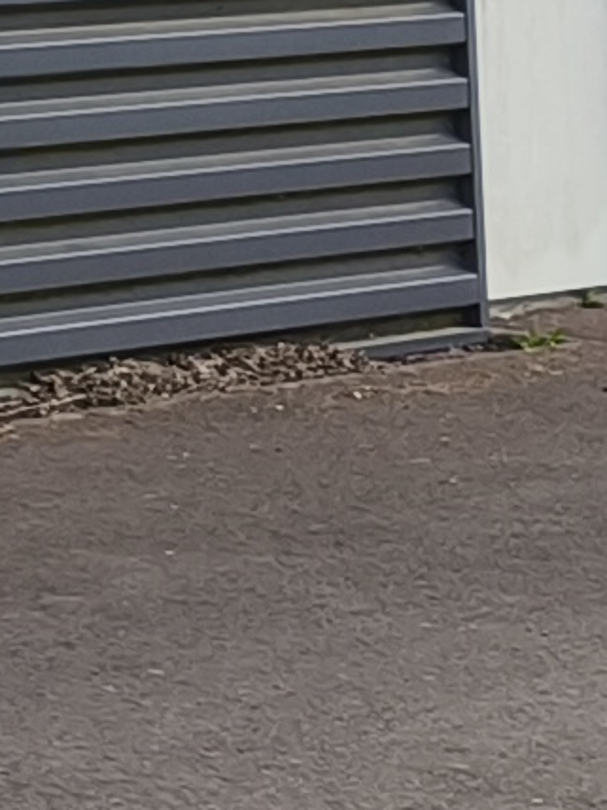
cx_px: -1683
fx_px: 5144
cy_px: -433
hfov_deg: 5.9
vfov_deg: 8.8
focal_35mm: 220
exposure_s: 1/1628
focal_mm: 5.35
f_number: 1.7
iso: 80
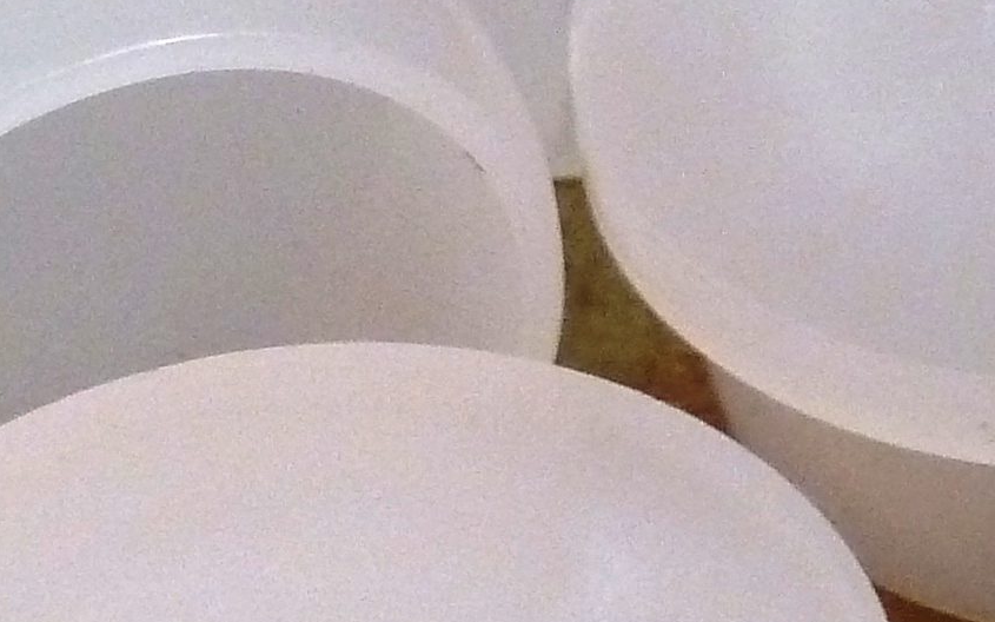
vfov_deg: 5.0
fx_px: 7077
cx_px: 34
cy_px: 399
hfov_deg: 8.0
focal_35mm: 261
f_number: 3.8
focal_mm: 8.5
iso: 250
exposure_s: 1/40
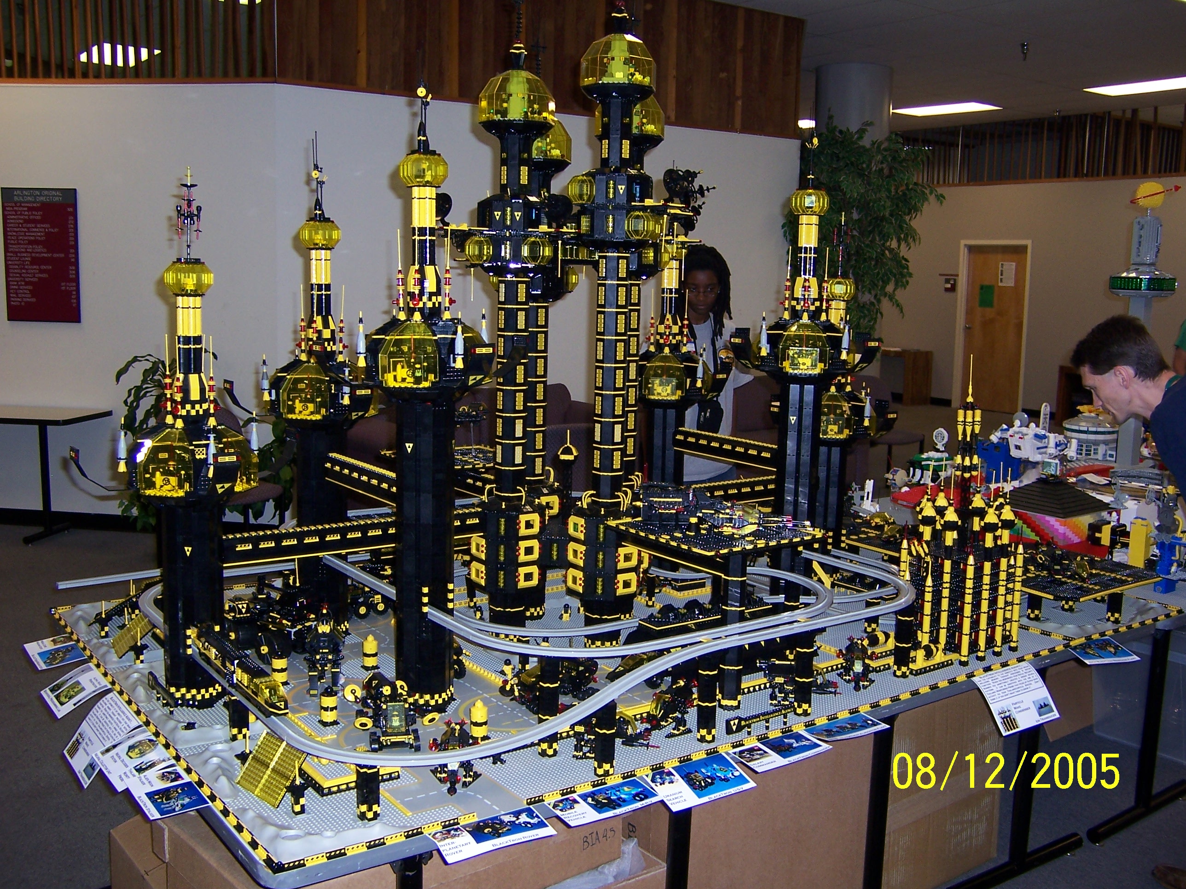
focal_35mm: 33
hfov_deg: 55.4
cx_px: 593
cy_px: 444
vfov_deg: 42.9
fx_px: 1131
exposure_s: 1/60
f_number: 2.8
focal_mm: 5.5
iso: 80
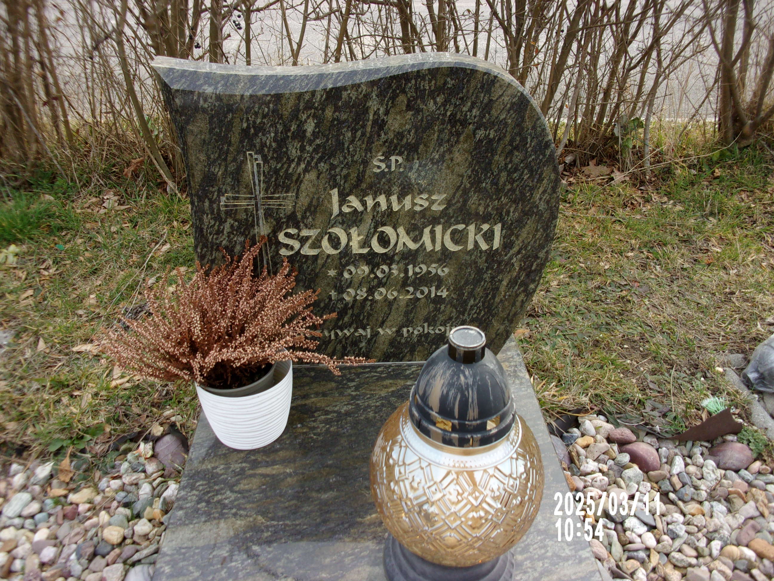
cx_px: 387
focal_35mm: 28
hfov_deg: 63.4
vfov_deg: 49.7
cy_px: 290
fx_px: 626
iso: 80
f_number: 3.9
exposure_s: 1/250
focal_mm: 5.1
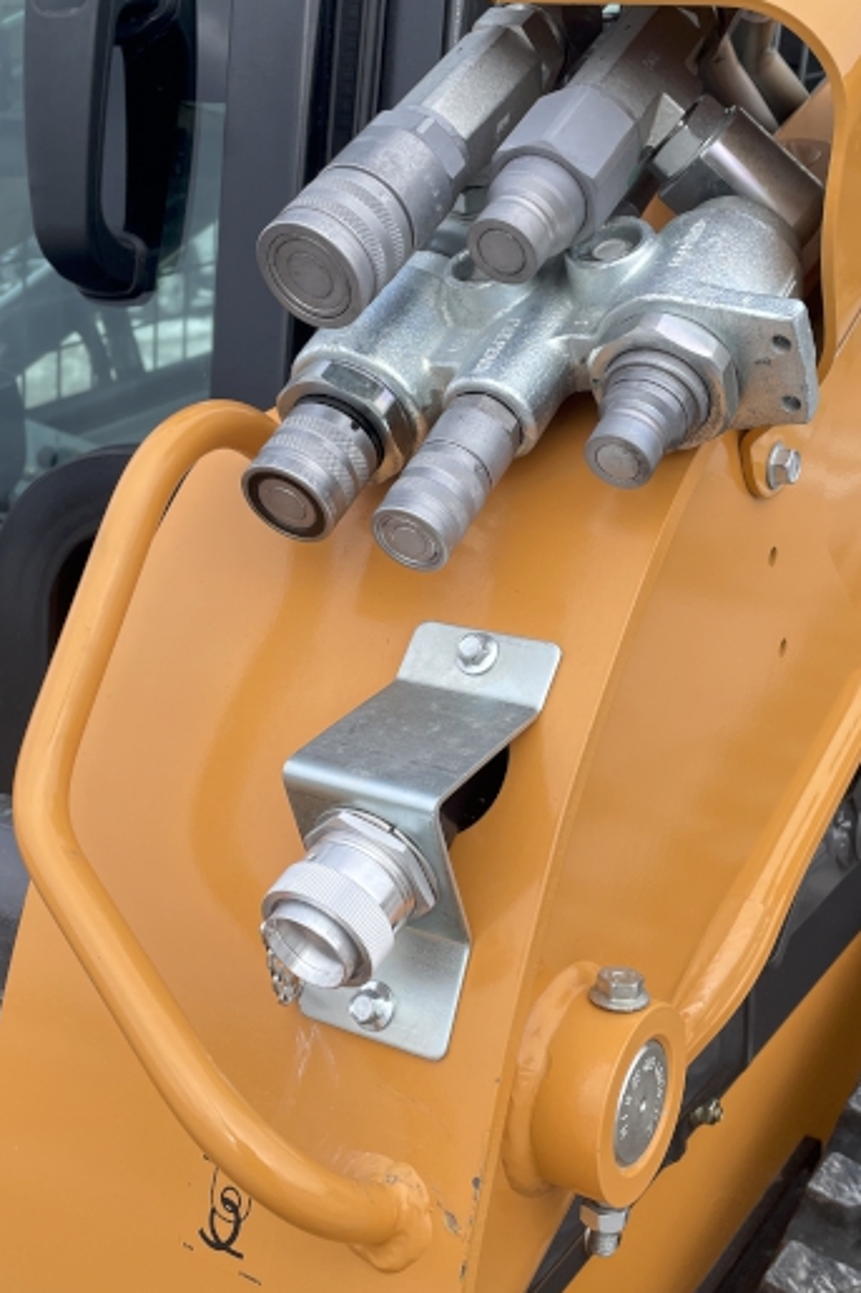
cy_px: 640
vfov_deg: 46.4
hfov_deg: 31.9
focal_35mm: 42
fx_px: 1508
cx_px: 434
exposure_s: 1/1366
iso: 32
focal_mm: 4.2
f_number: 1.6
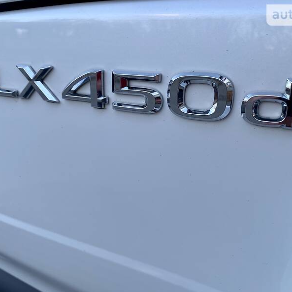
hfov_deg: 52.5
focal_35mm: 31
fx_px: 296
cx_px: 148
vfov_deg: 52.5
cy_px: 146
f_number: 1.8
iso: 32
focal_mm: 4.2
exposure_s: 1/121
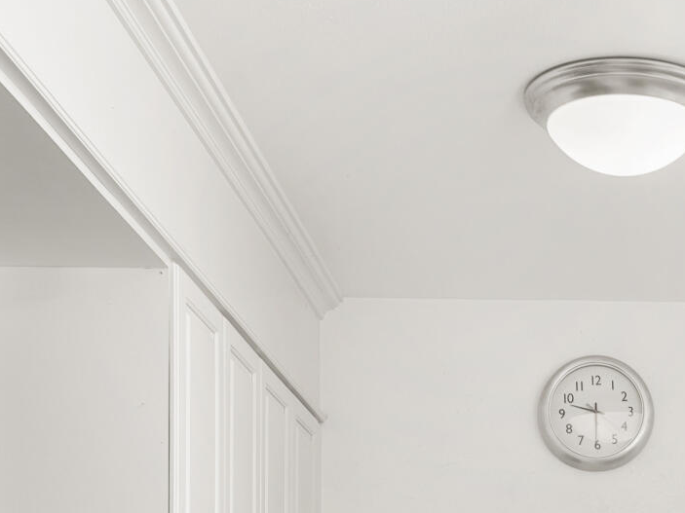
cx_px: 632
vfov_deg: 17.1
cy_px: 773
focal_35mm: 78
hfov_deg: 24.2
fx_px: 1543
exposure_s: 1/3
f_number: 7.1
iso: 250
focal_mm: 19
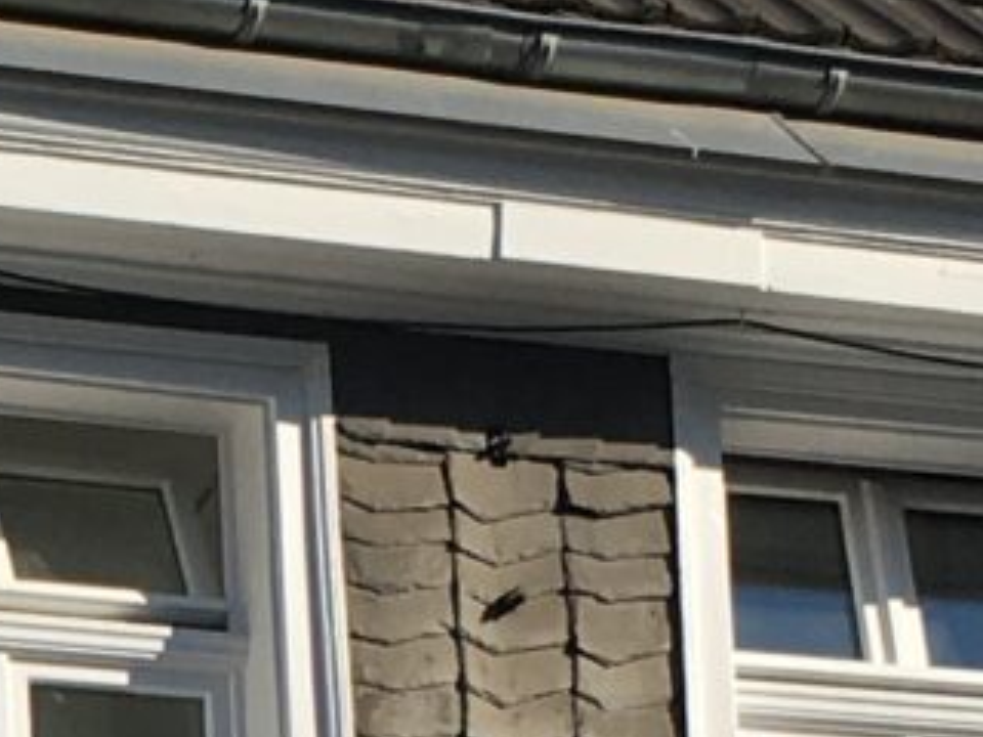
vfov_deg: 6.2
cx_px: -488
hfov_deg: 8.4
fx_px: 6588
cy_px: 1495
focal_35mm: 232
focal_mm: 4.15
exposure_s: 1/1709
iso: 25
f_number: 2.2
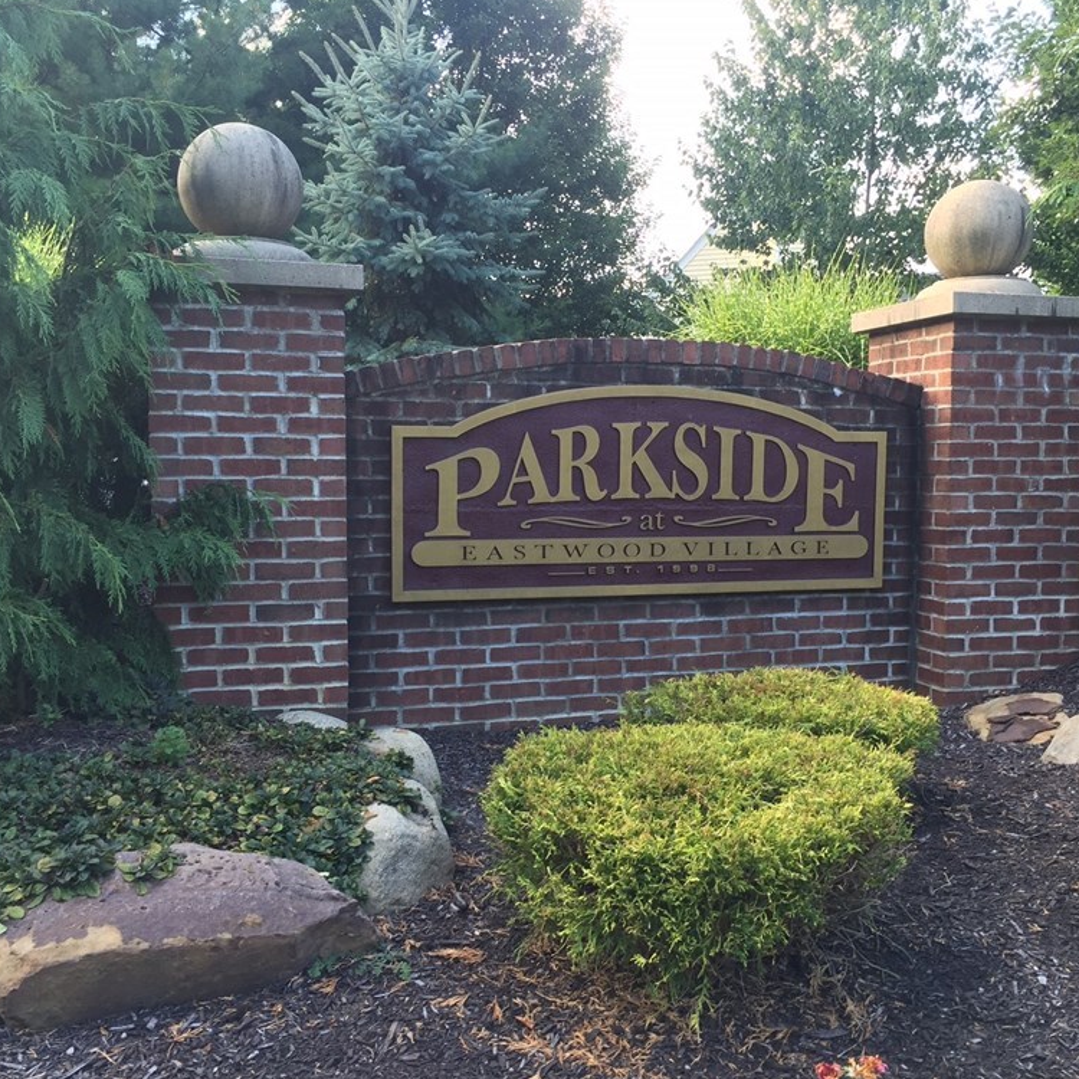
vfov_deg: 47.2
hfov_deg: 47.2
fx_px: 1234
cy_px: 535
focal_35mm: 35
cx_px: 560
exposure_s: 1/60
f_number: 2.2
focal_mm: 4.15
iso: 32
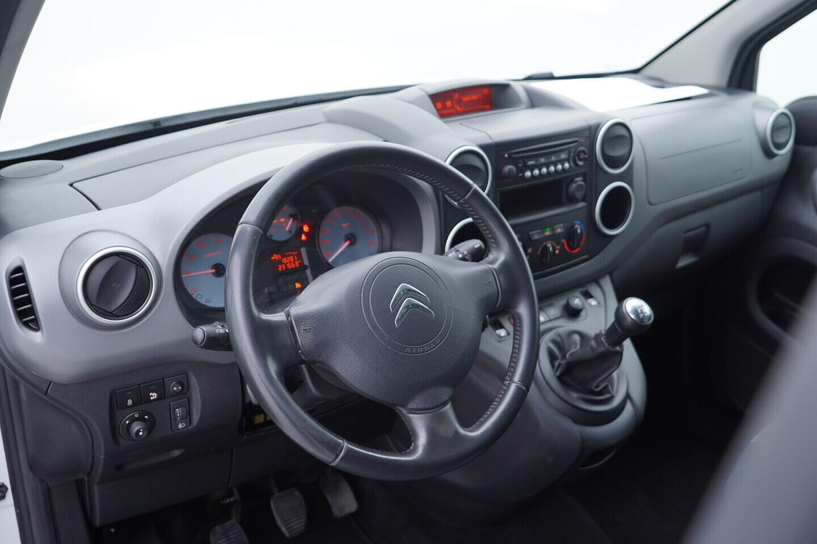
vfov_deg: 36.9
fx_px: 817
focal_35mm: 36
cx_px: 408
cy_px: 272
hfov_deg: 53.1
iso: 125
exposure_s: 1/40
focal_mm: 24
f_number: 2.8
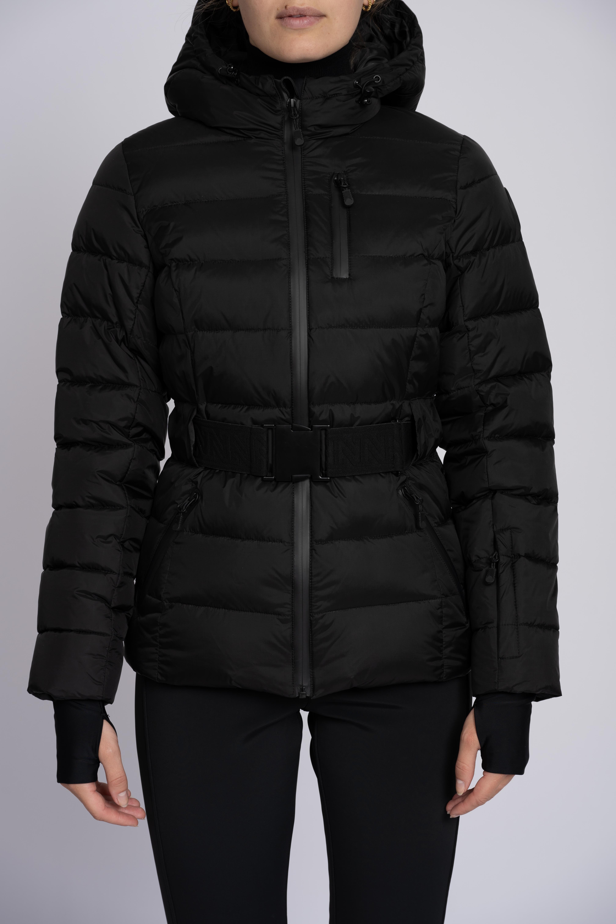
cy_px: 462
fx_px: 1951
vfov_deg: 26.7
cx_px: 308
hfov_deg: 17.9
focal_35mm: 76
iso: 125
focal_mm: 76
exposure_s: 1/200
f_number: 7.1
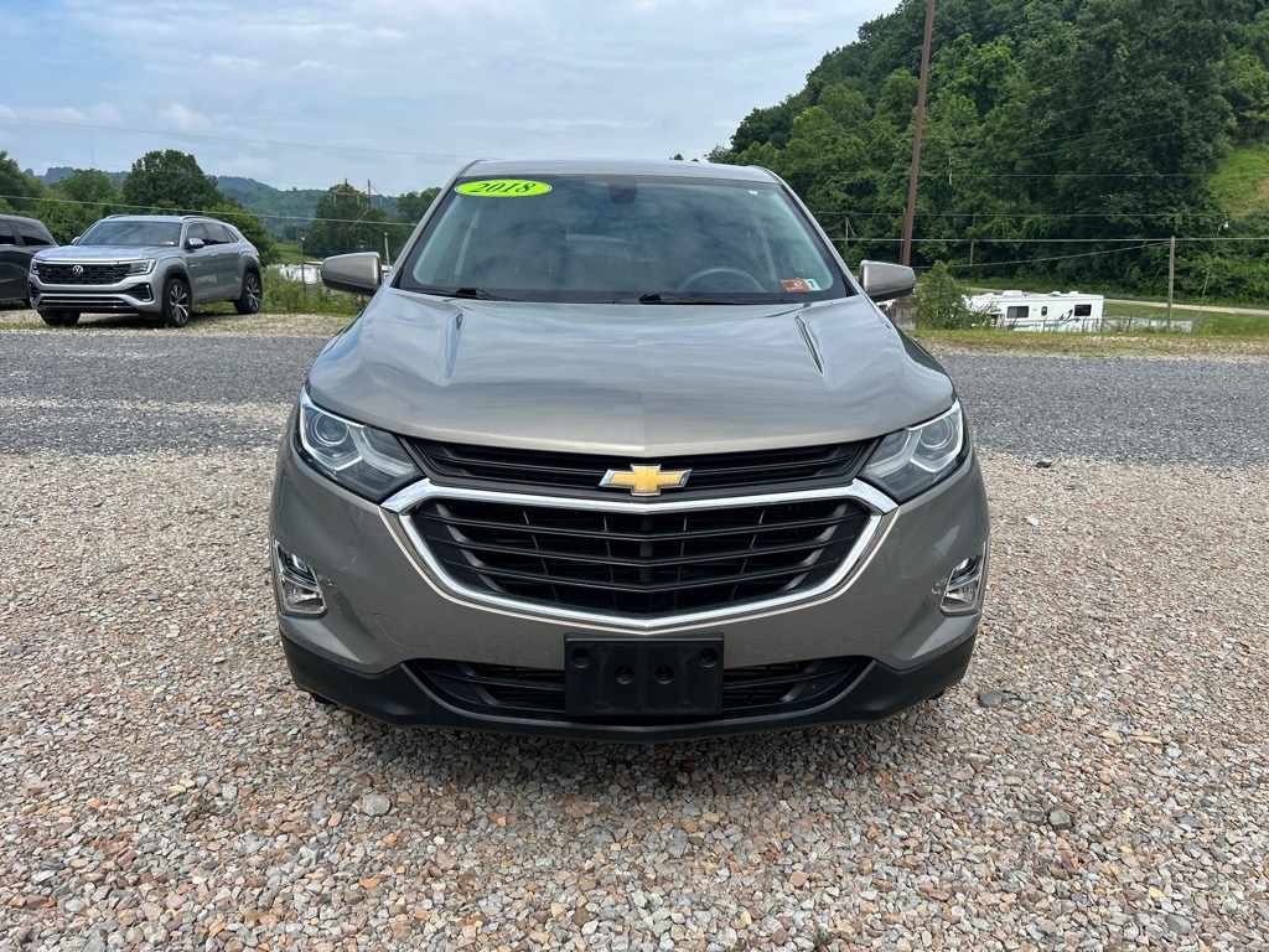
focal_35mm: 26
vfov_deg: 53.1
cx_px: 634
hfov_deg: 67.3
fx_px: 953
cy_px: 476
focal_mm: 5.7
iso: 50
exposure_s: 1/2632
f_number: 1.5
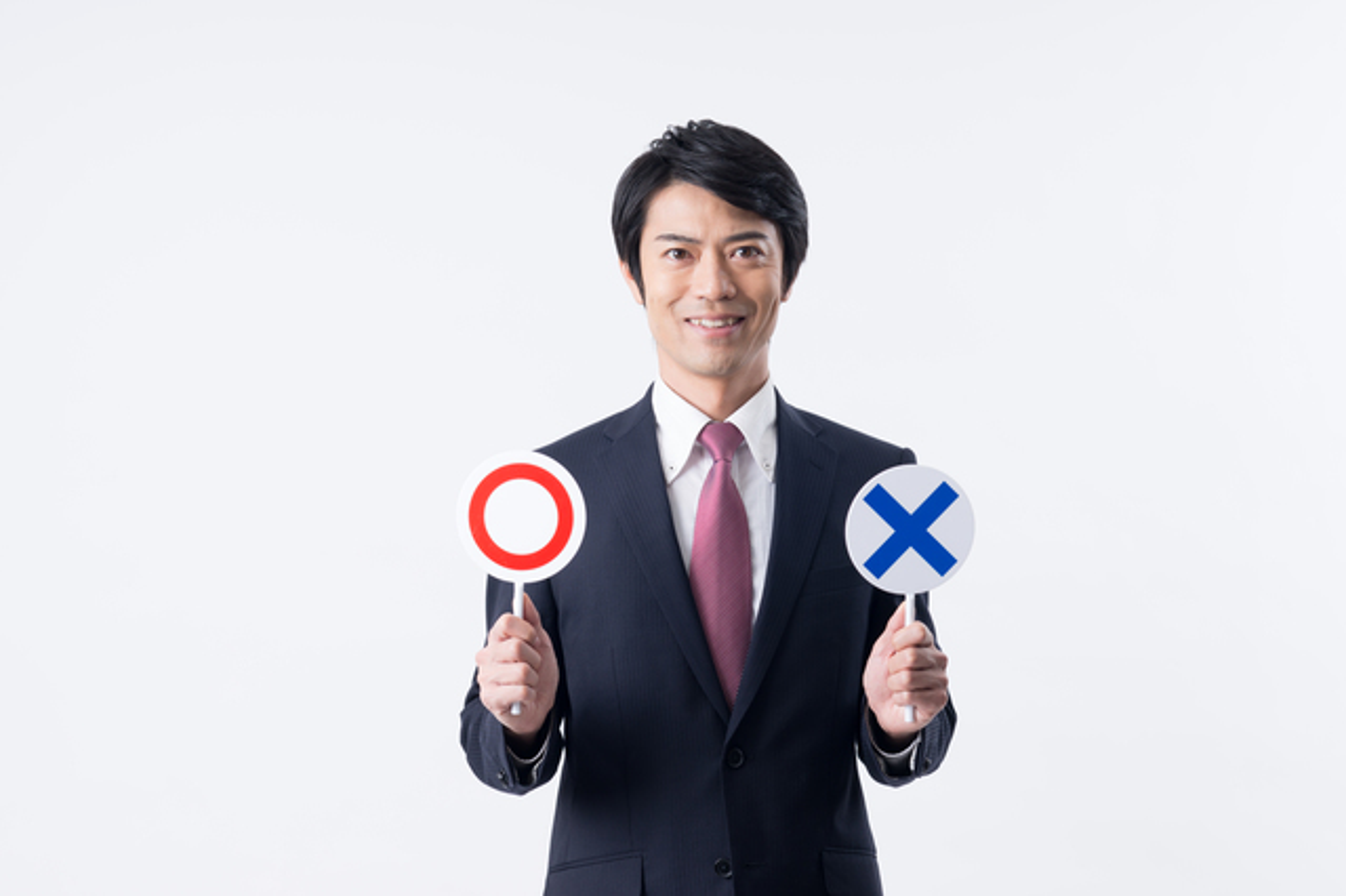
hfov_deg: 23.9
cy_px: 448
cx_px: 673
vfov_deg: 16.1
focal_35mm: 85
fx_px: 3176
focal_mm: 85
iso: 100
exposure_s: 1/125
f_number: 9
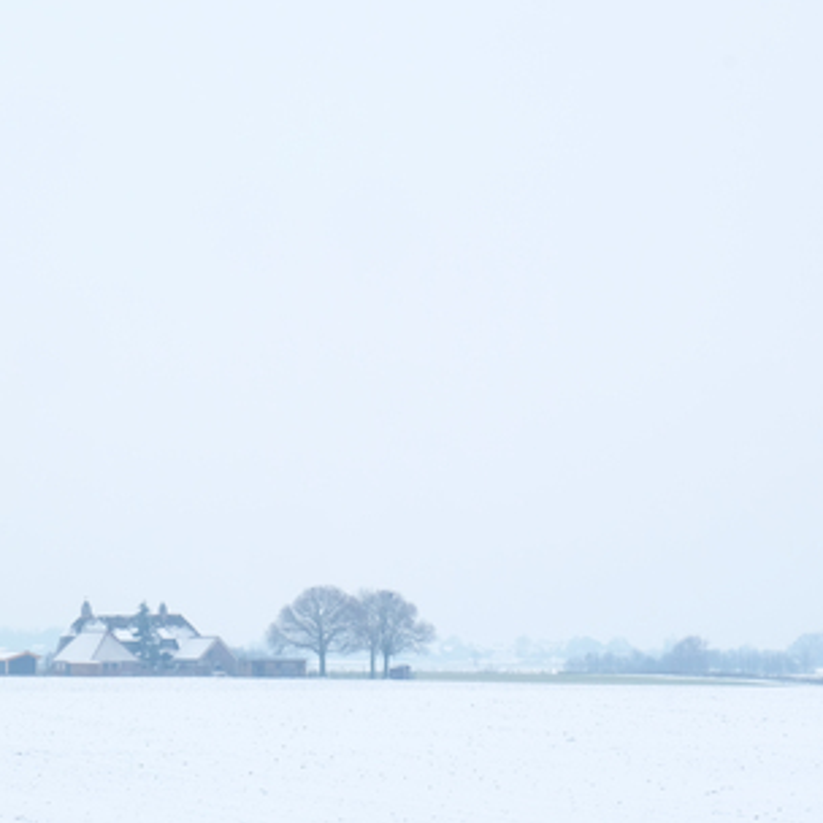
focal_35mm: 135
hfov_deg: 12.9
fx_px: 3631
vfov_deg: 12.9
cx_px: 379
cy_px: 410
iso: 400
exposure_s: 1/80
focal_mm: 70.2
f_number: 14
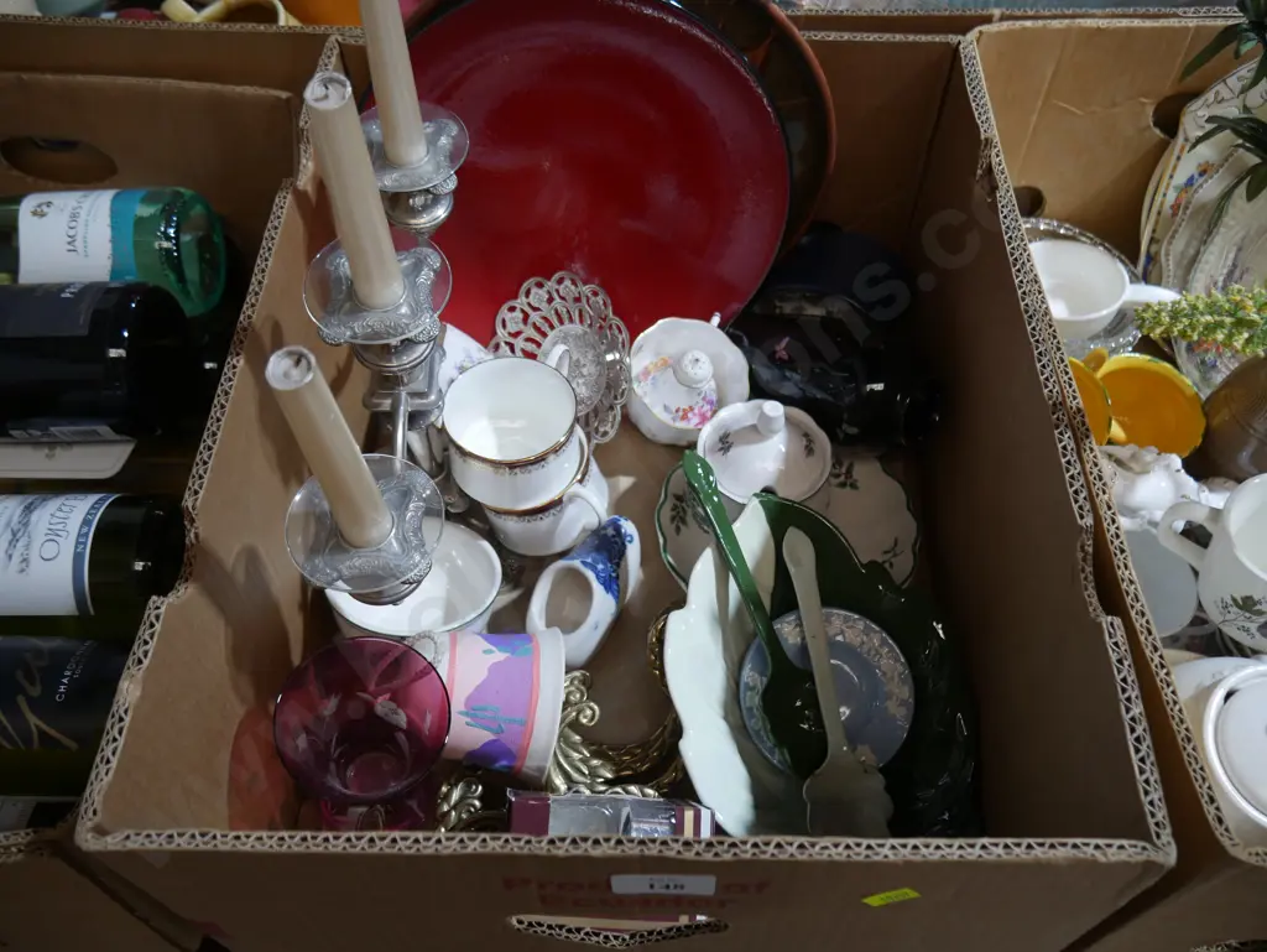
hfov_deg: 63.4
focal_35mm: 28
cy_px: 476
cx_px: 634
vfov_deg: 49.8
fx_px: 1025
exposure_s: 1/60
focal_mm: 14
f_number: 3.5
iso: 320
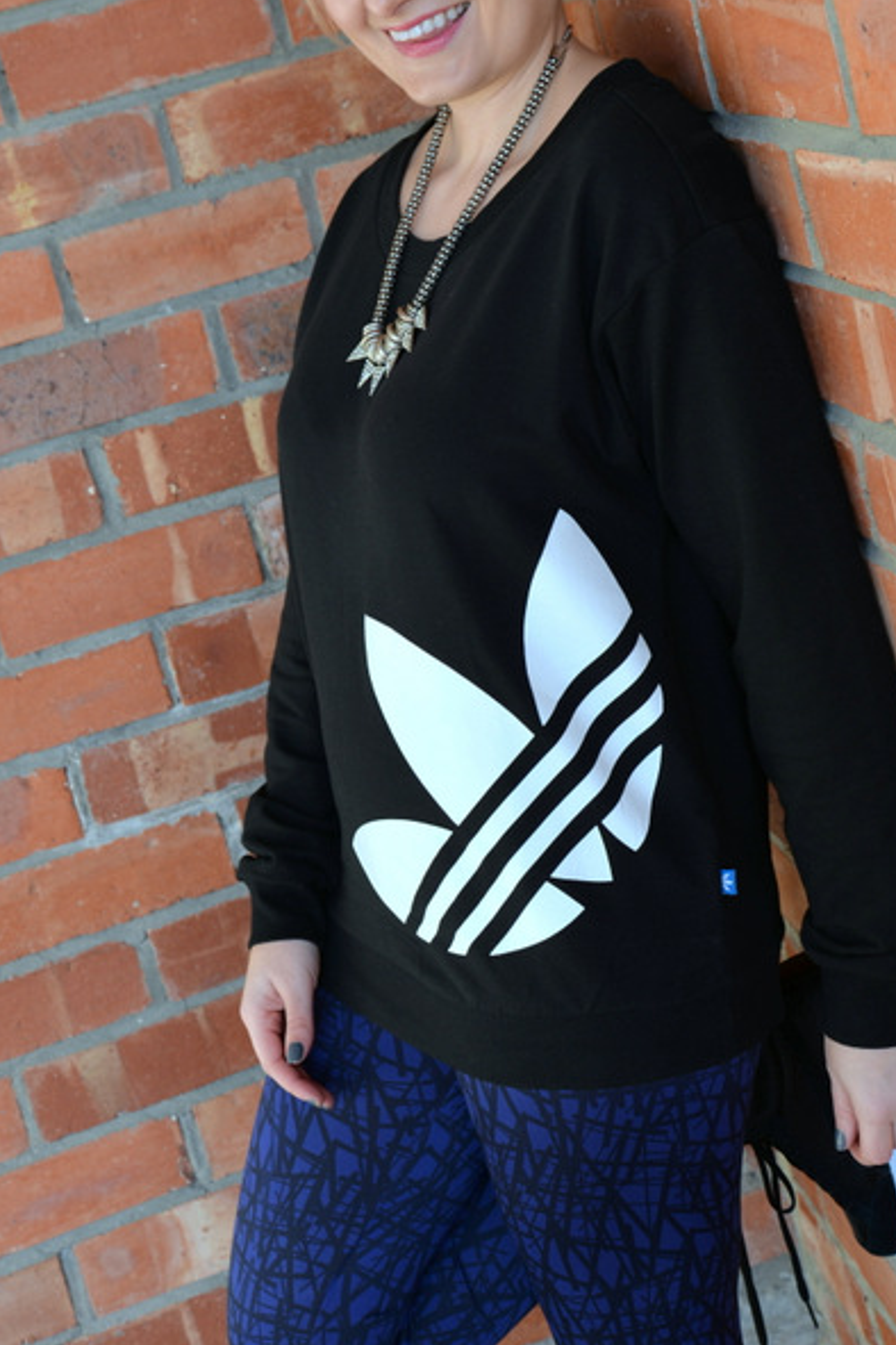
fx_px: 2426
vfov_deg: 30.8
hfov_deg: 20.9
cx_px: 459
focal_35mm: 65
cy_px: 510
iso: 250
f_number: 5.6
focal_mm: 48
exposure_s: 1/125
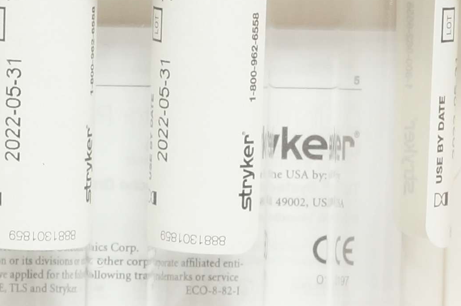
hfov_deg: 8.3
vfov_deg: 5.5
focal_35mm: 247
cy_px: 185
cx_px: 15
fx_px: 3164
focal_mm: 35
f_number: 10
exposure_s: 1/15
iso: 400
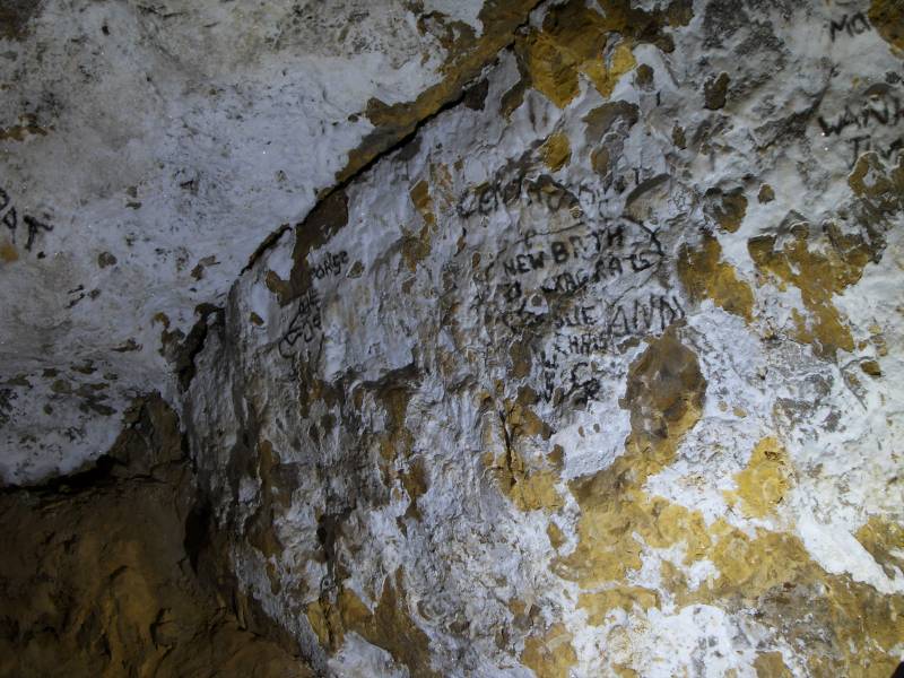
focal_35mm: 39
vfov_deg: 36.8
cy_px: 339
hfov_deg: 47.9
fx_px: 1018
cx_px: 452
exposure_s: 6
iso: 80
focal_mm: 6.6
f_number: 6.2
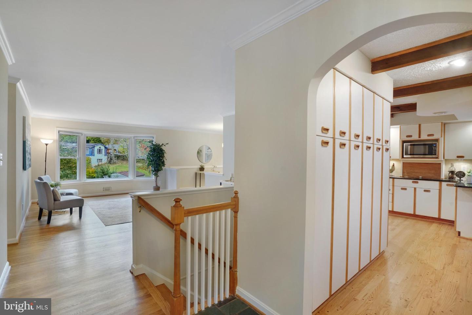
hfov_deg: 96.7
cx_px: 236
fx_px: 210
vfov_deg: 73.8
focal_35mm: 16
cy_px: 158
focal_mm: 16
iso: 1250
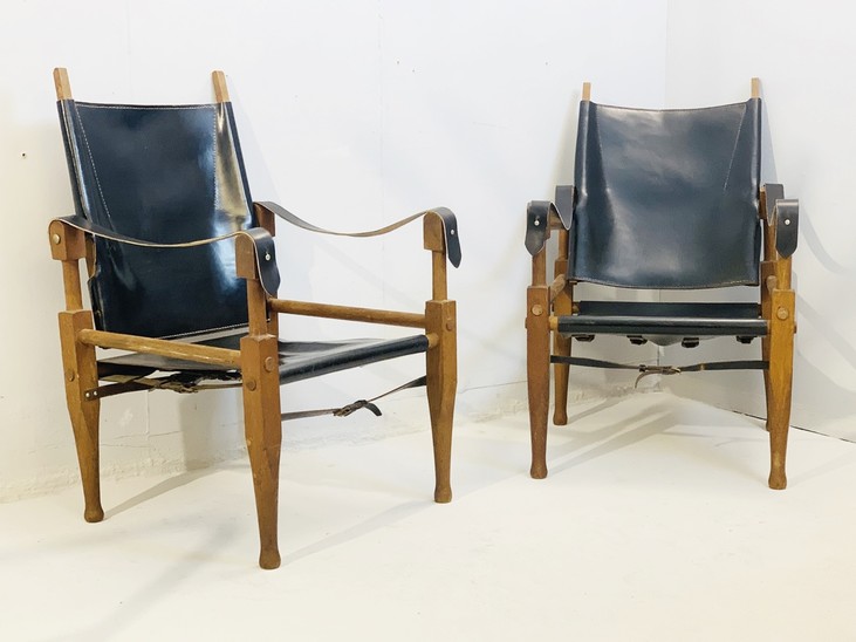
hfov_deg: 36.8
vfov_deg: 28.0
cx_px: 428
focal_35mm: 52
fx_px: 1286
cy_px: 321
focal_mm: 6
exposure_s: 1/50
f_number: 2.4
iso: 80
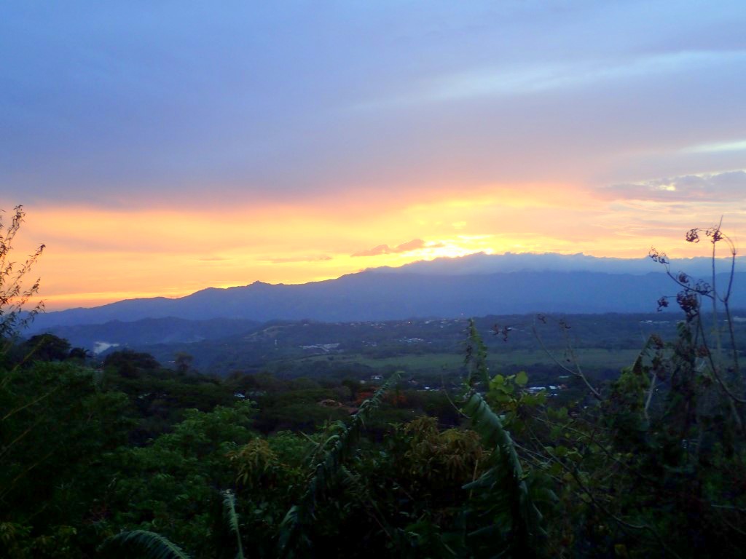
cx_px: 373
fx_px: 1228
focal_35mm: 57
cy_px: 280
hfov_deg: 33.8
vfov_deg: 25.7
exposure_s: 1/60
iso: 200
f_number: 3.5
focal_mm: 10.29
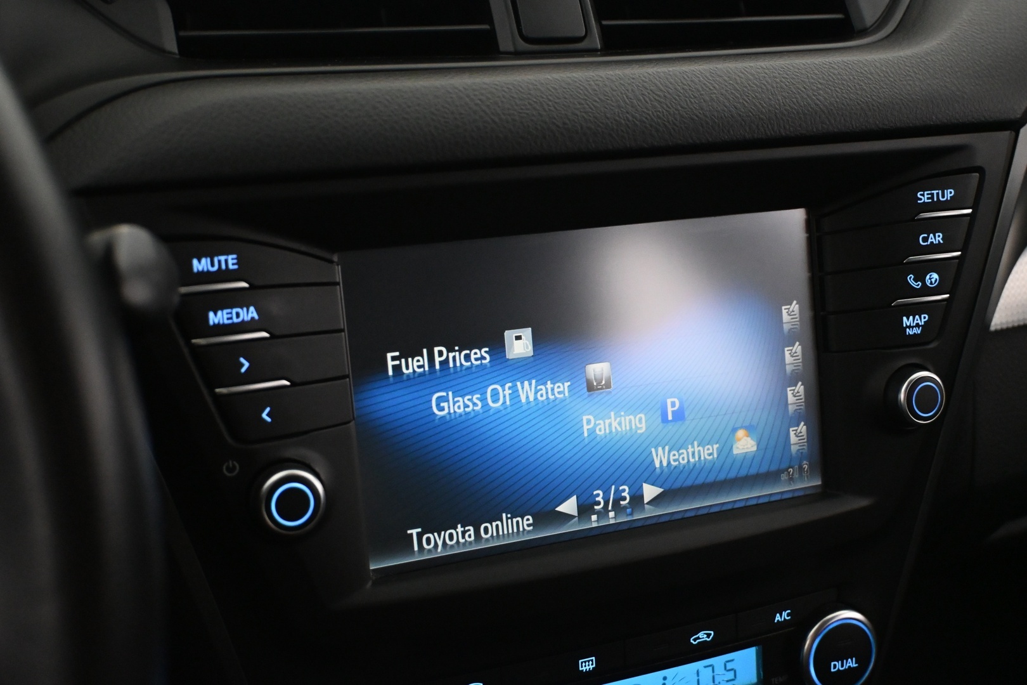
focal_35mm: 41
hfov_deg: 47.2
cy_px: 342
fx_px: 1177
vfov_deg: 32.4
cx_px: 514
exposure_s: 1/60
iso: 4500
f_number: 4.5
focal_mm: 27.5
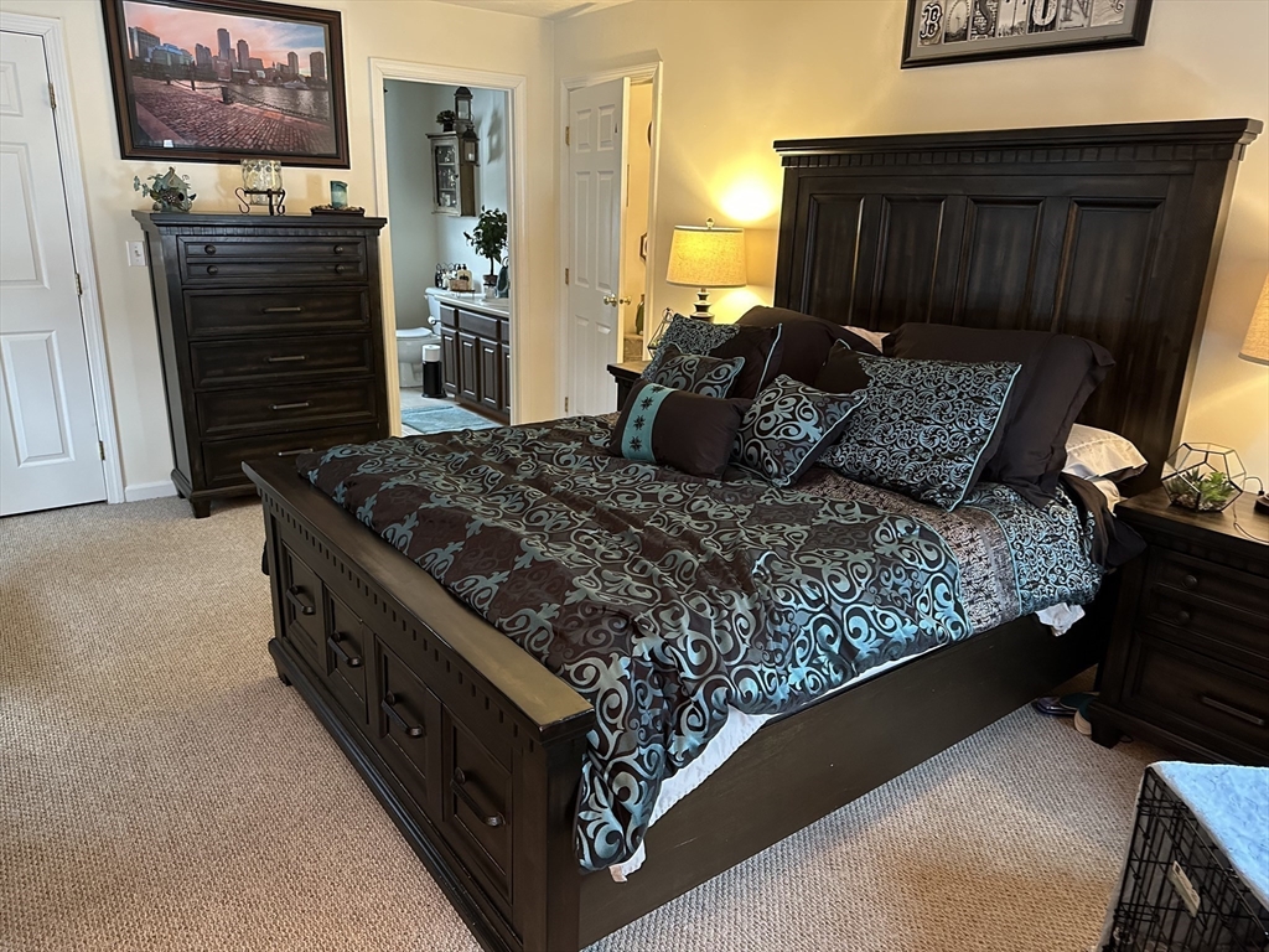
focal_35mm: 24
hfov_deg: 71.6
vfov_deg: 56.8
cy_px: 476
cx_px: 634
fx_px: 880
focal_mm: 6.86
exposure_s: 1/40
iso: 800
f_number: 1.78
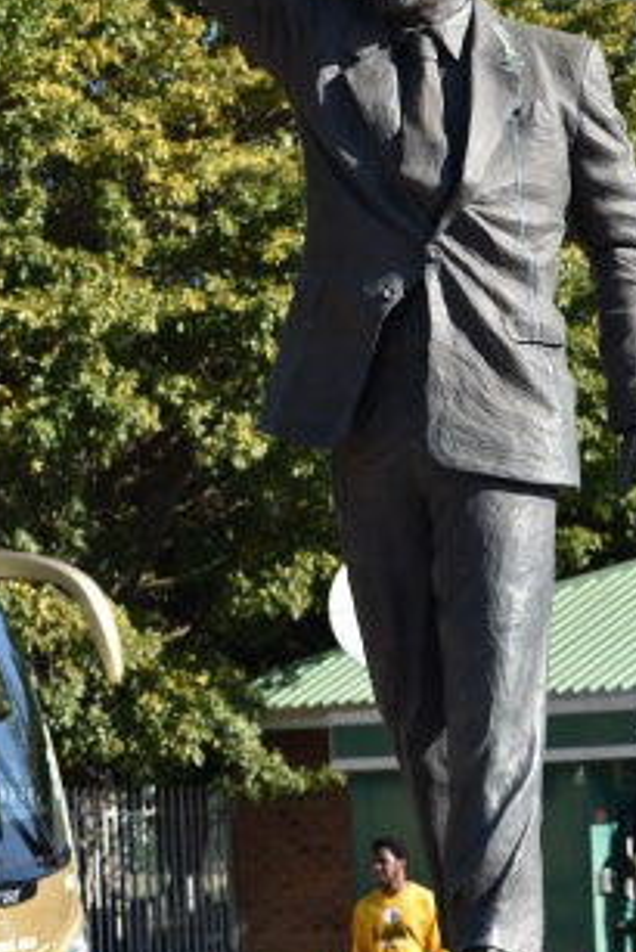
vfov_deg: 12.0
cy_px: 385
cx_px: 428
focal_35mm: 171
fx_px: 4526
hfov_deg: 8.0
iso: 200
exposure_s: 1/500
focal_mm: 70
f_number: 6.3
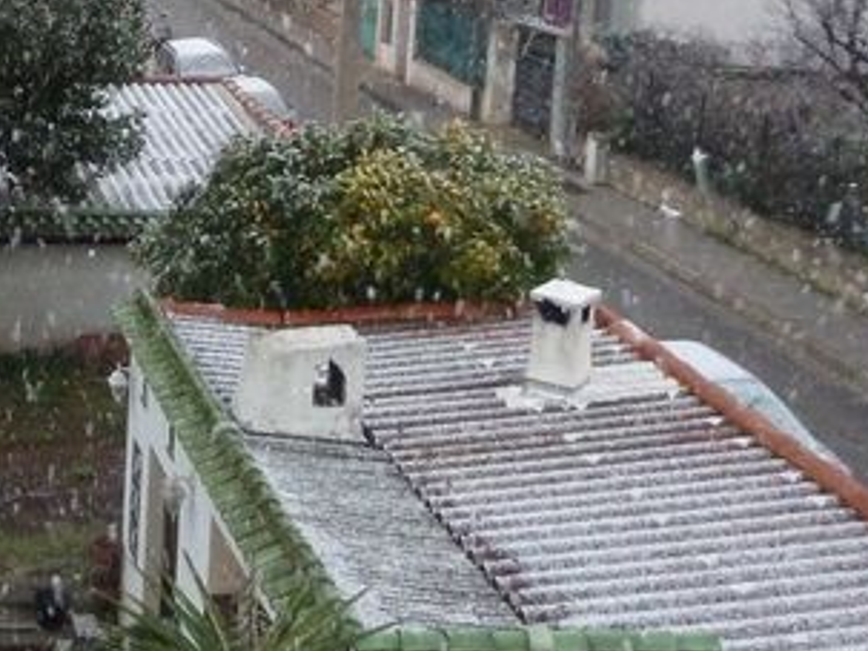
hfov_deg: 26.9
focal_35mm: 66
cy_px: 143
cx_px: -100
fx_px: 1654
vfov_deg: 22.0
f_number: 3.3
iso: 500
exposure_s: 1/30
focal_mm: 4.1
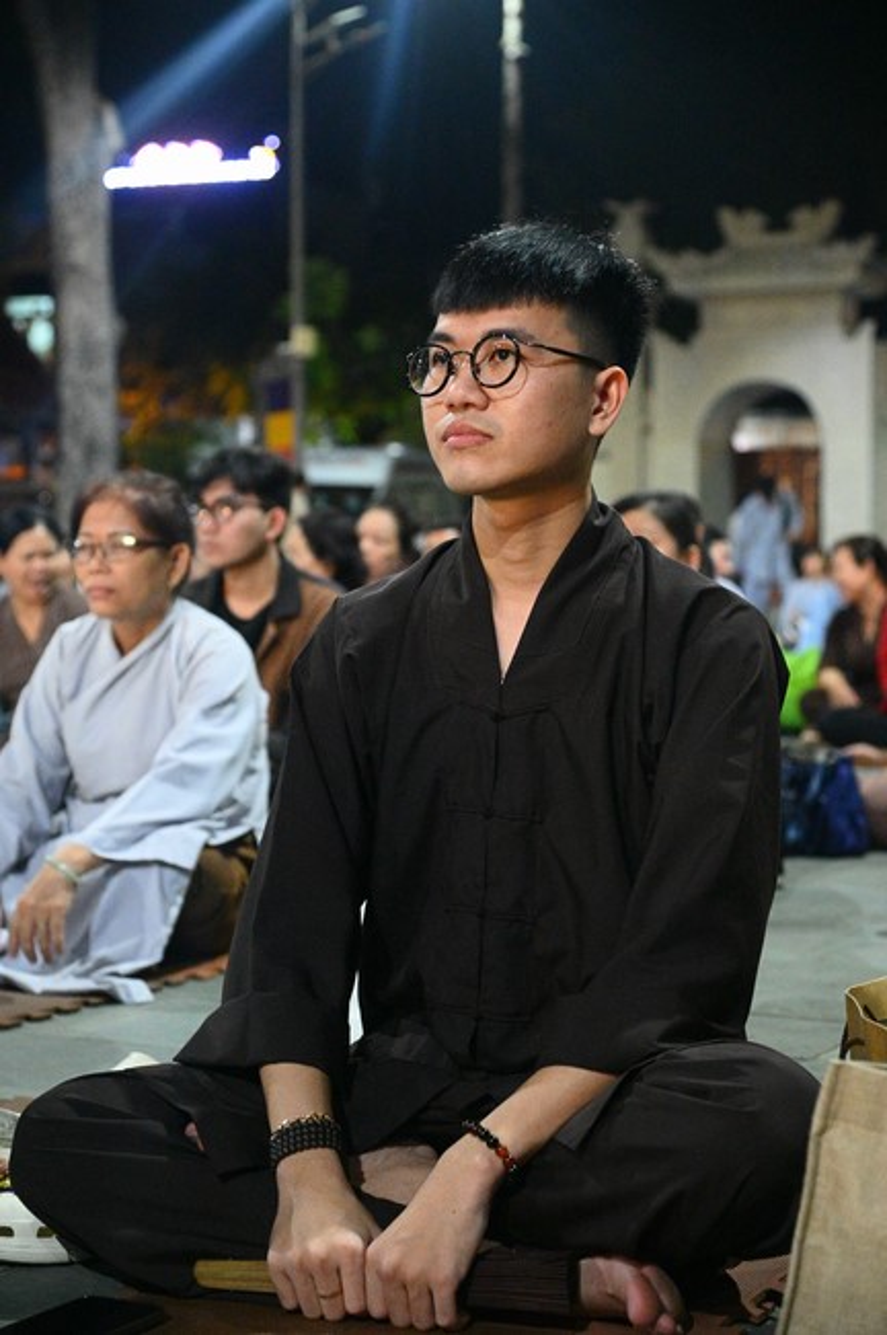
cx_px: 444
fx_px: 2444
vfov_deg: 30.5
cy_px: 668
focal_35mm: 66
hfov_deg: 20.6
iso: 20000
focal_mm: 66
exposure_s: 1/125
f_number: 4.5
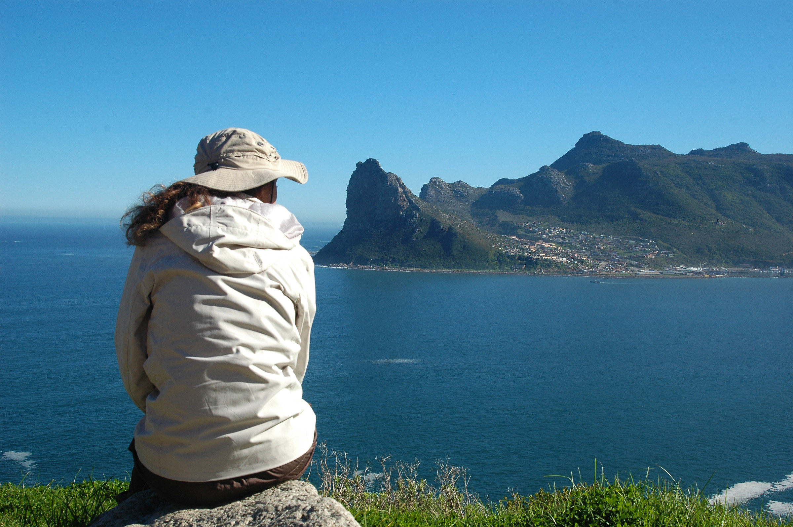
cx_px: 396
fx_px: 924
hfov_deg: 46.4
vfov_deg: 31.8
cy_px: 264
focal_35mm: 42
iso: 200
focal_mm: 28
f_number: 10
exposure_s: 1/400
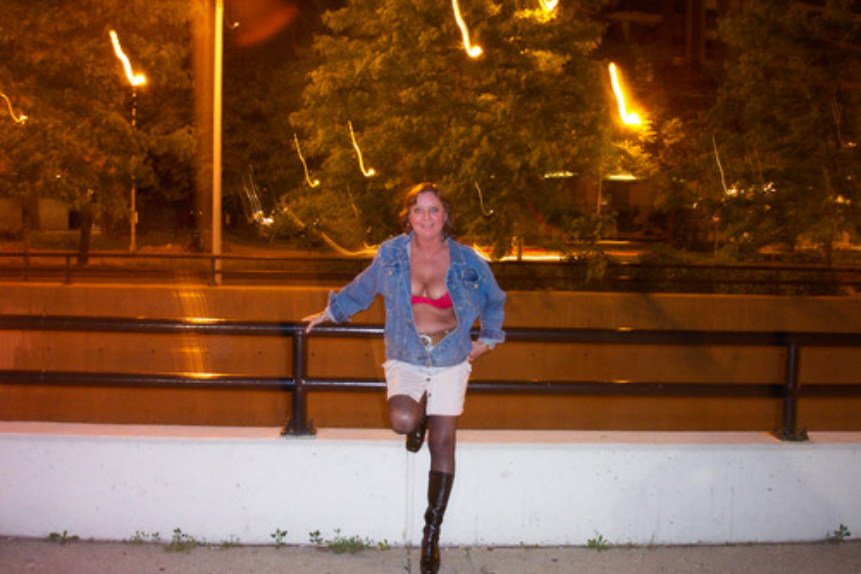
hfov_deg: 54.5
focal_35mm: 35
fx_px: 837
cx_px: 430
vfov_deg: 37.8
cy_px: 287
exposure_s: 1/2
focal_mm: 7.5
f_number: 2.8
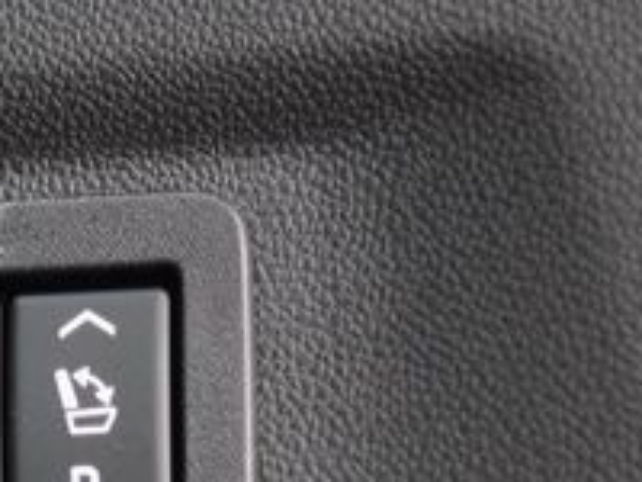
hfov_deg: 6.1
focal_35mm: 323
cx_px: -209
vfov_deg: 4.6
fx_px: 5990
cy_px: 403
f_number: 2.8
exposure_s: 1/5
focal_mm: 70
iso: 1600
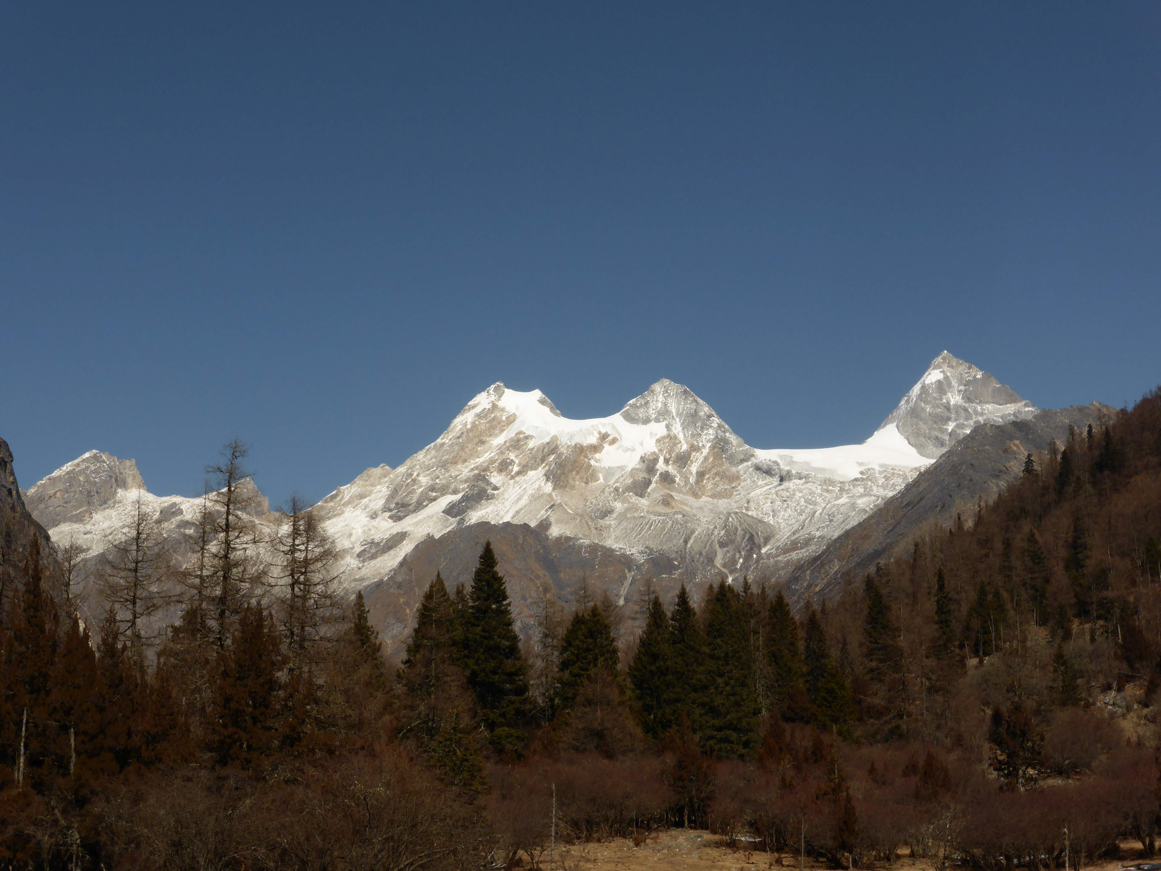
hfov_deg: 31.2
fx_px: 2079
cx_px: 580
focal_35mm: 62
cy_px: 436
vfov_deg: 23.7
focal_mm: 11
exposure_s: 1/1300
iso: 100
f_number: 4.8
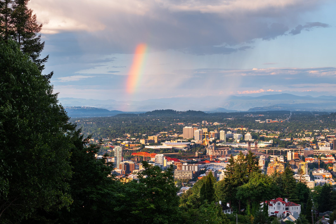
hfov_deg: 28.8
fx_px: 653
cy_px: 112
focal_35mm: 70
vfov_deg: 19.5
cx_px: 168
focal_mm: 70
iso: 64
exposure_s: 1/13
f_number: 11
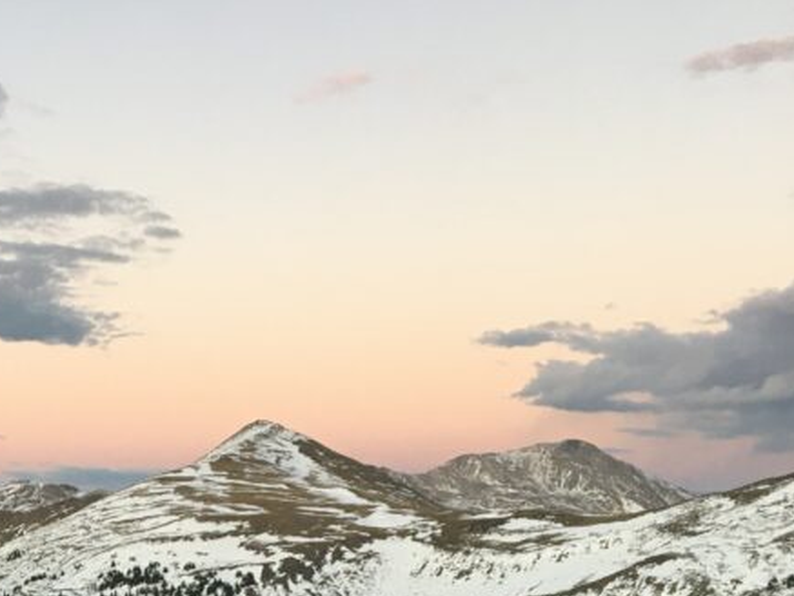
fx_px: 1560
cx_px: 89
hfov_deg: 27.6
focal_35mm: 68
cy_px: 549
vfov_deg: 21.1
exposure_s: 1/30
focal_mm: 4.15
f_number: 2.2
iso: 32
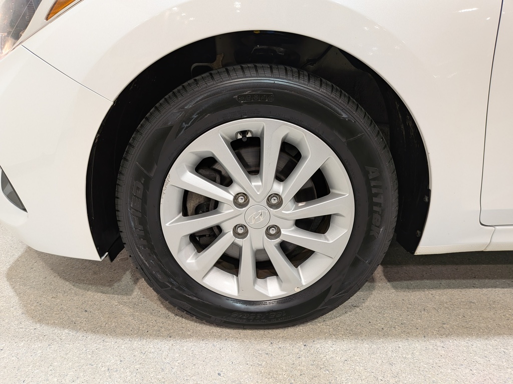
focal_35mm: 24
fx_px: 356
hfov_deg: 71.6
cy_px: 192
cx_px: 256
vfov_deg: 56.8
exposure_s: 1/30
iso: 31
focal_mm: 4.53
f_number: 1.7
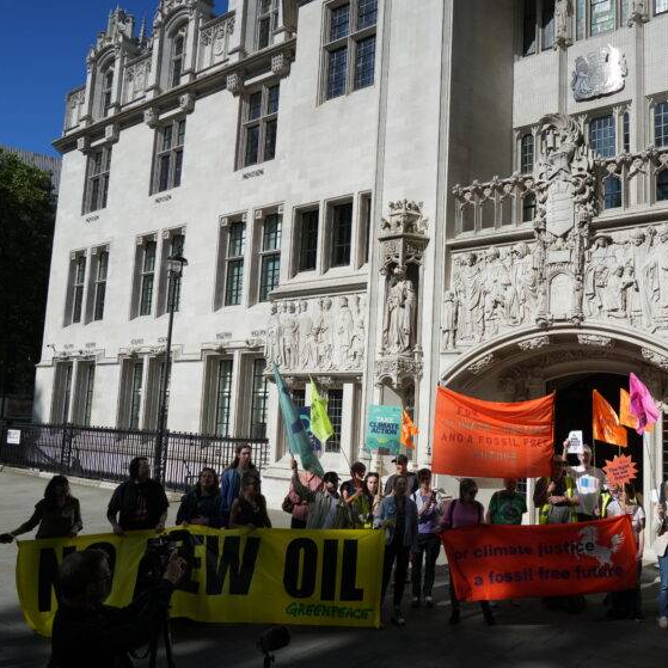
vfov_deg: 52.5
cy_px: 338
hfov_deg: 51.9
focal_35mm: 31
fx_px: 677
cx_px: 427
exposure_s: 1/8000
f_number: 5.6
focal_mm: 24
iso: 800
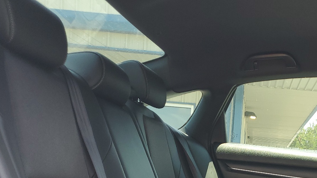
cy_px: 213
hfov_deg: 39.1
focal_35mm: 51
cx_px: 251
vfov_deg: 21.8
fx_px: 429
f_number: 1.5
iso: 50
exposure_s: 1/204
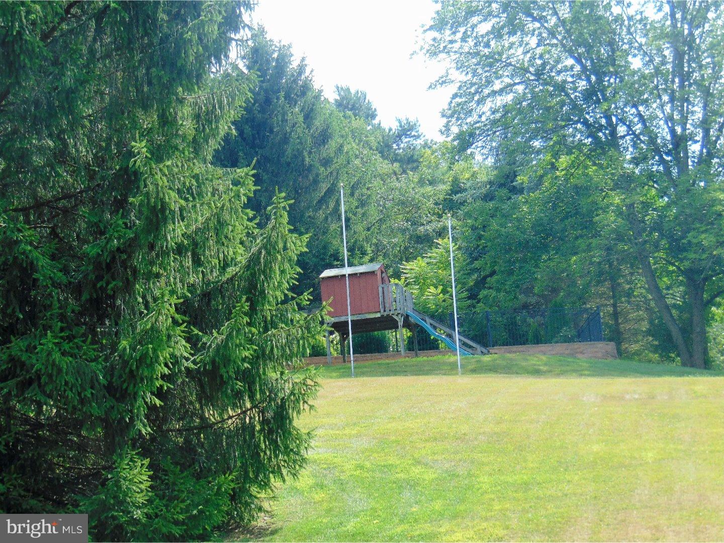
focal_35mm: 108
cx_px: 362
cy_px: 272
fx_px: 2259
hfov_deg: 18.2
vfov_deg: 13.7
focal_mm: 19.4
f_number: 3.9
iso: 80
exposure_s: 1/200
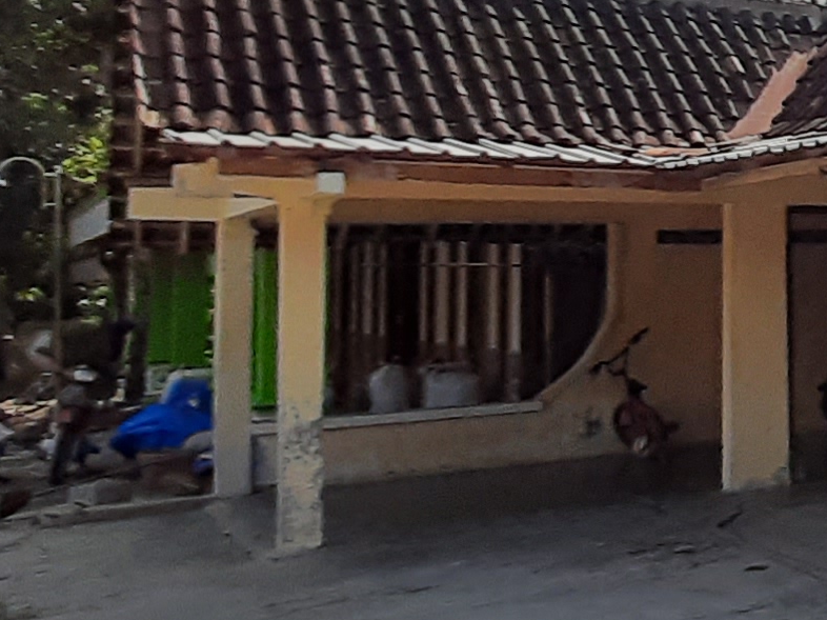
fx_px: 1290
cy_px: 240
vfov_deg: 26.9
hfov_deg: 26.0
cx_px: 1245
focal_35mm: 54
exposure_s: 1/2439
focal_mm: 1.42
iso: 40
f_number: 2.2
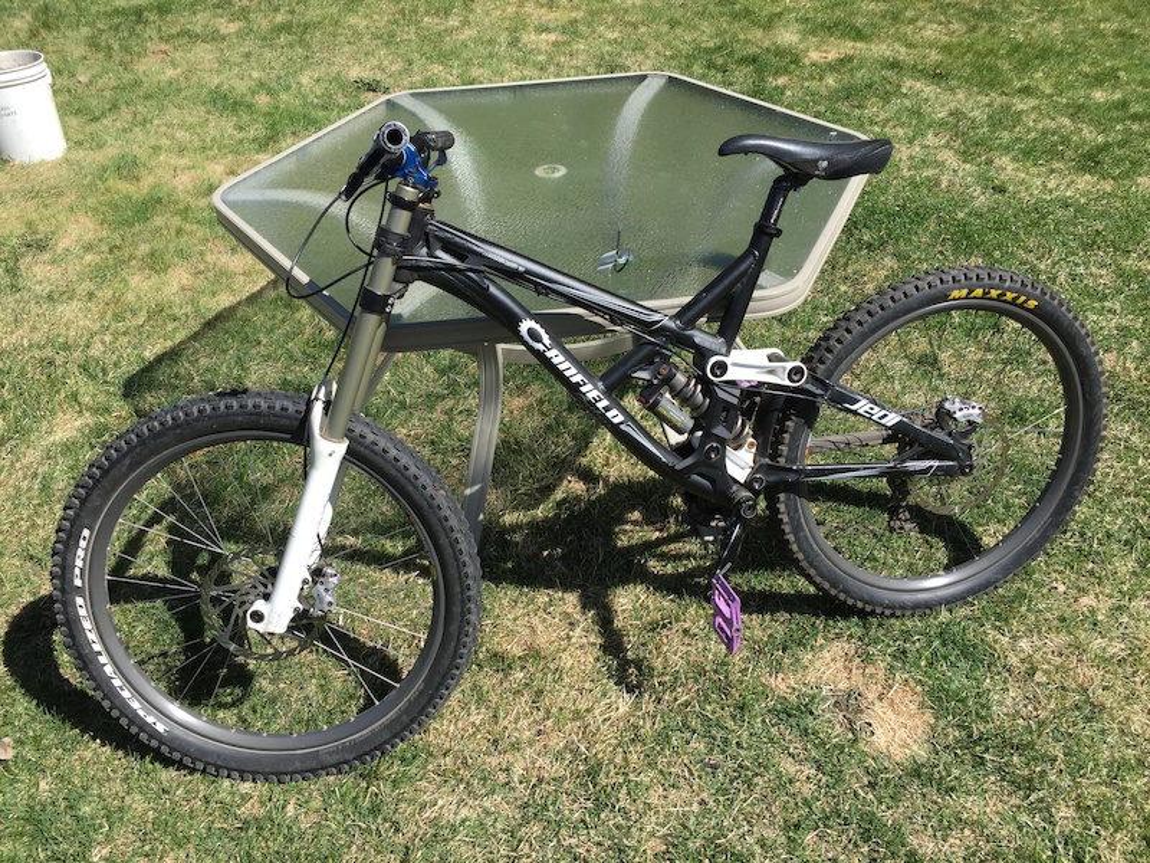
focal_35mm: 29
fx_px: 963
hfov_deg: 61.7
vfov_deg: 48.2
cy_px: 432
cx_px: 575
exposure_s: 1/1412
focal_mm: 4.15
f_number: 2.2
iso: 32
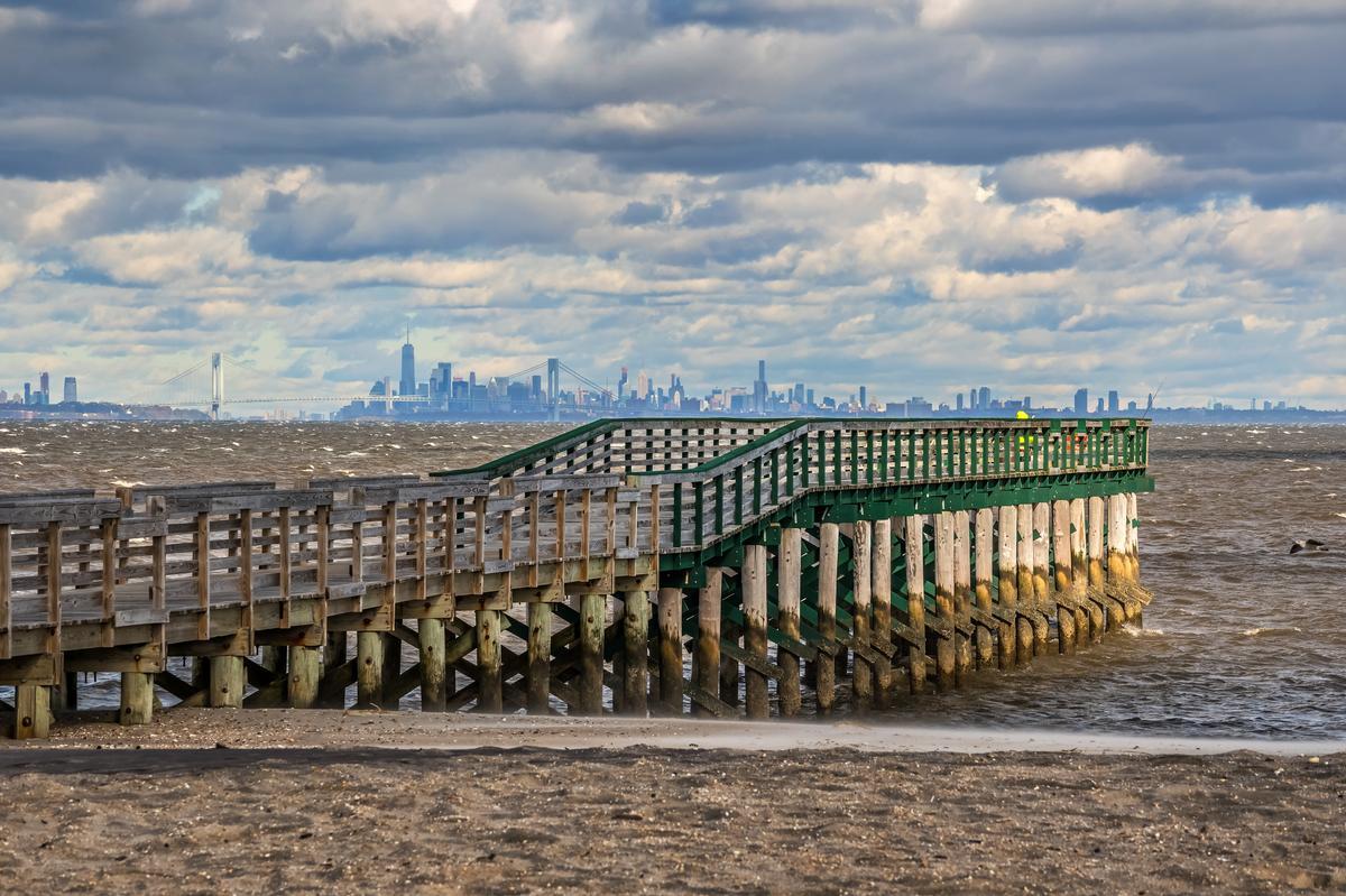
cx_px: 673
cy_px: 448
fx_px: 5718
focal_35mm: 153
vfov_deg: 9.0
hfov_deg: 13.4
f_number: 11
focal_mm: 102
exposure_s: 1/400
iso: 100
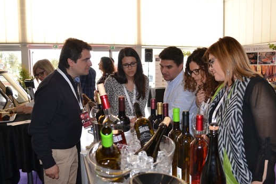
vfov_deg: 43.6
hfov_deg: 61.8
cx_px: 150
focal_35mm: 30
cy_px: 93
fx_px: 230
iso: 220
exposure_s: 1/125
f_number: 4
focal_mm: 18
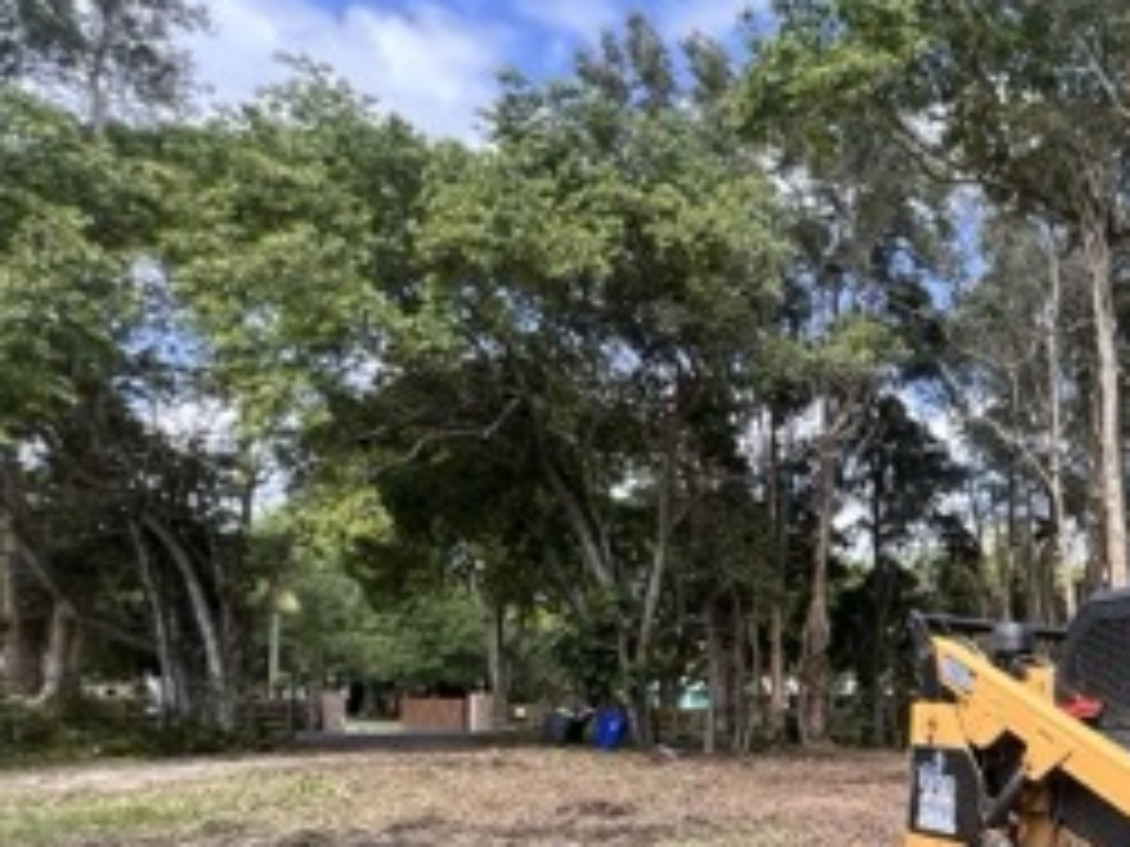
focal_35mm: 31
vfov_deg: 42.7
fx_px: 1012
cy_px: 713
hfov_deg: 41.8
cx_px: 1323
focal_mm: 1.57
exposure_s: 1/402
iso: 32
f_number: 1.8
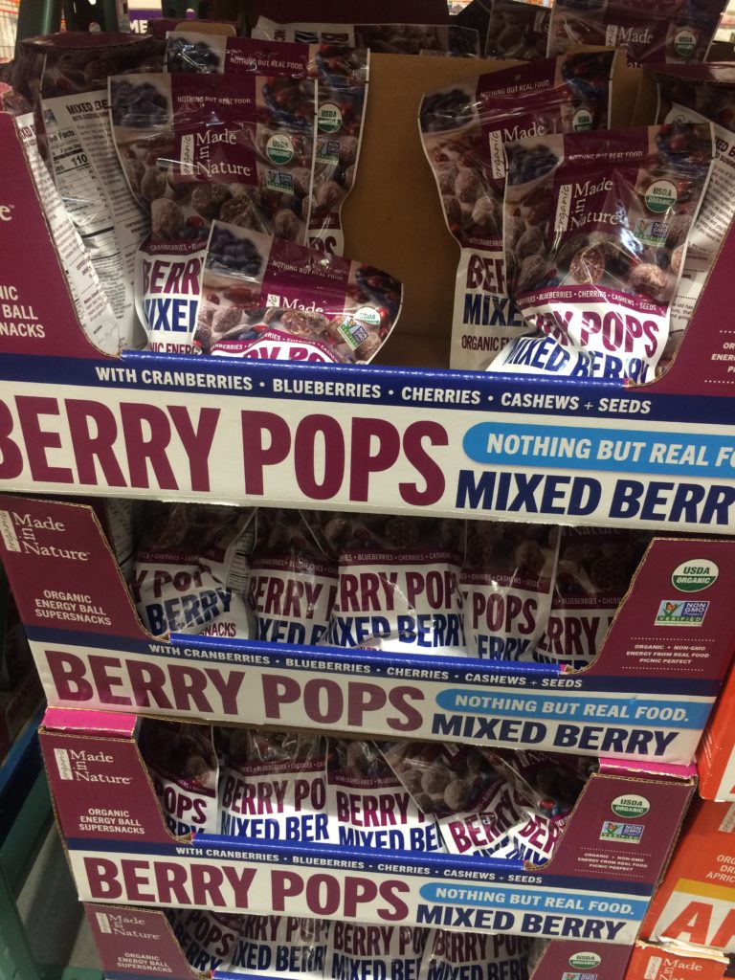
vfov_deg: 61.7
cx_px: 368
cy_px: 490
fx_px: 821
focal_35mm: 29
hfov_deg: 48.2
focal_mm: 4.15
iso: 125
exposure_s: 1/30
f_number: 2.2
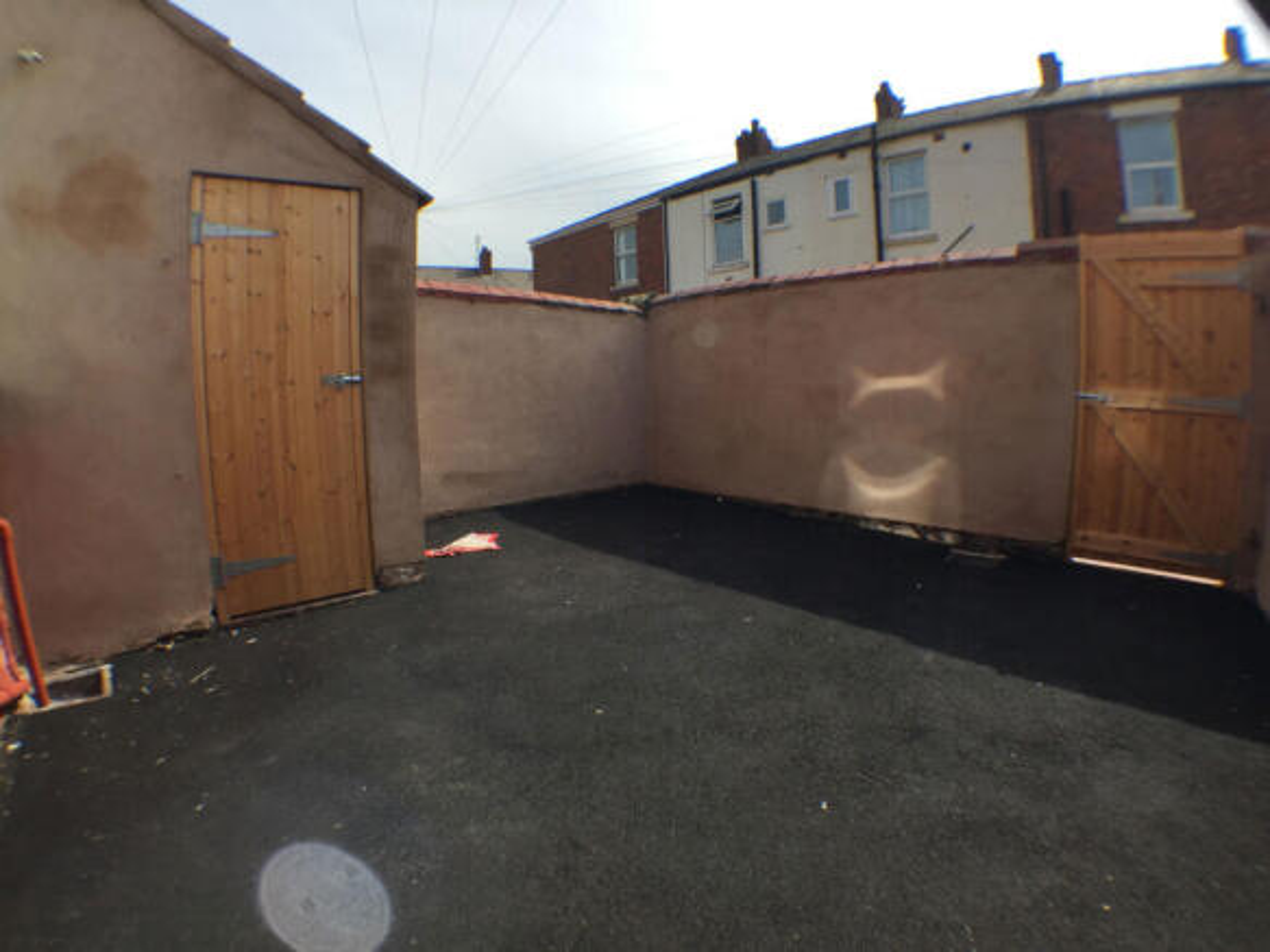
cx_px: 635
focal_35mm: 29
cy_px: 476
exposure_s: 1/1582
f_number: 2.2
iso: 32
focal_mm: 4.15
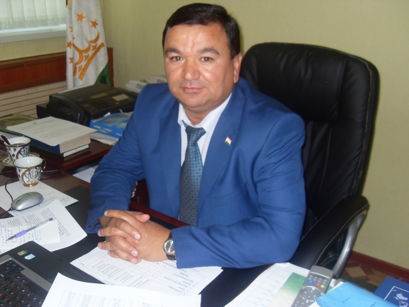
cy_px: 154
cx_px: 204
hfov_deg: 50.1
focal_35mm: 37
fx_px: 437
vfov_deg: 38.7
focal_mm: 6.3
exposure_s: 1/45
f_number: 2.8
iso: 100
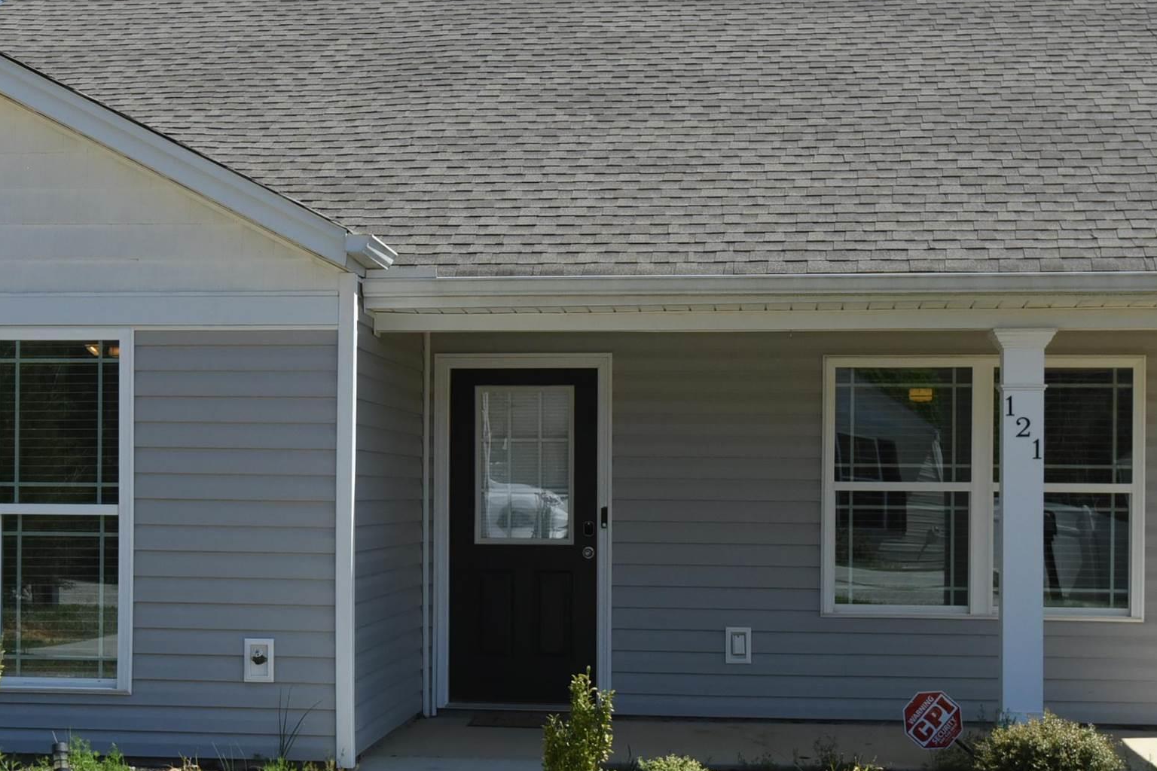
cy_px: 461
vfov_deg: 21.2
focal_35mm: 64
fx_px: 2057
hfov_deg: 31.3
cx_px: 444
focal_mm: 32
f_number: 6.3
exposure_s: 1/6400
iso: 1250
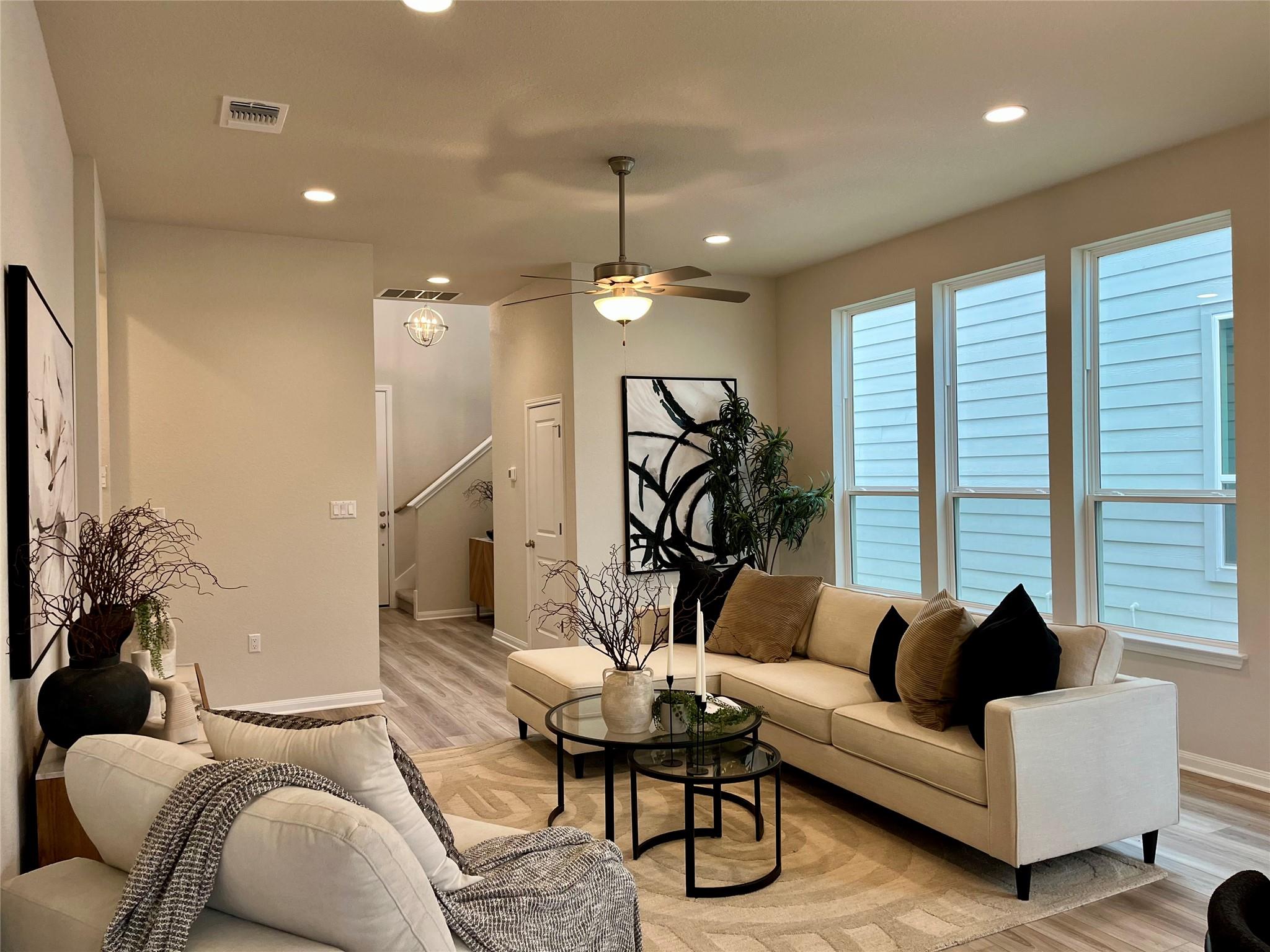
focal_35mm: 26
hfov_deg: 67.3
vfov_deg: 53.1
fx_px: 954
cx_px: 635
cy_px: 476
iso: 125
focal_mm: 5.1
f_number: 1.6
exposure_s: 1/120
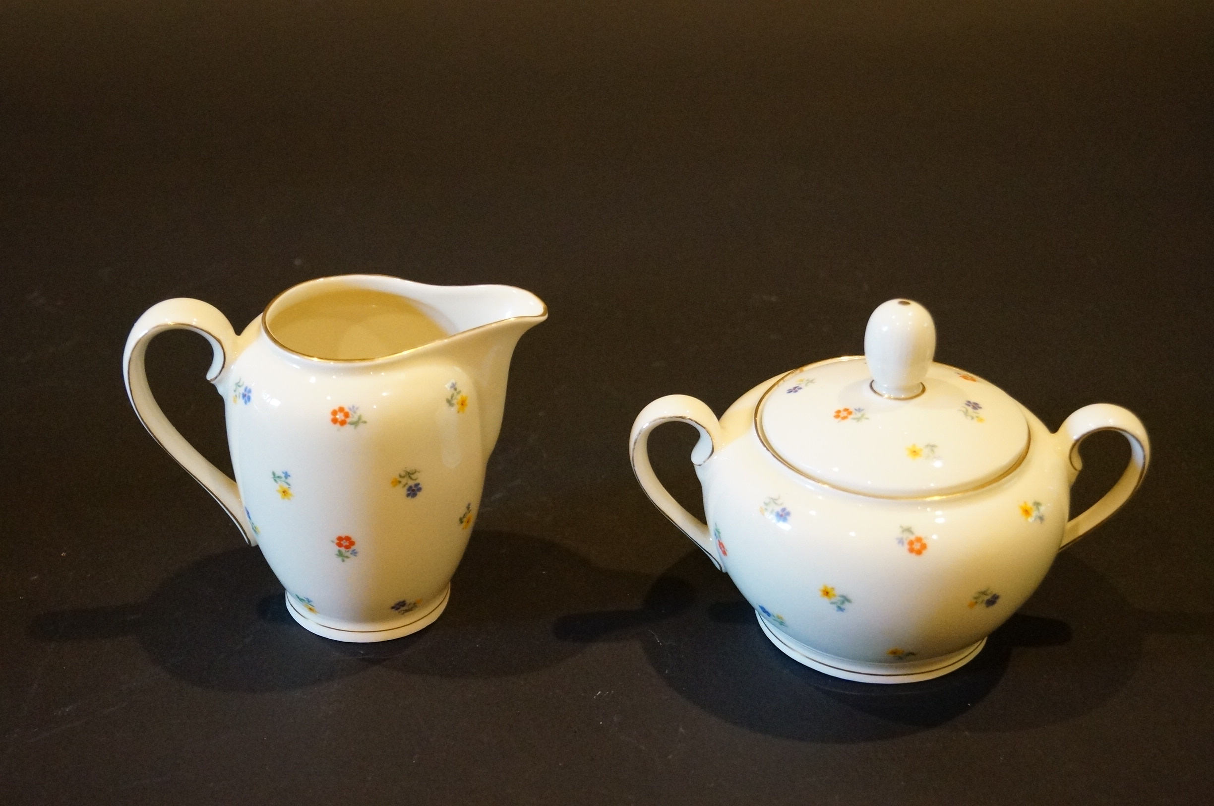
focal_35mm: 52
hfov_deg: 37.9
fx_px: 1768
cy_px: 403
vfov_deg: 25.7
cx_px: 607
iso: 3200
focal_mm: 35
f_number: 5
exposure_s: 1/40
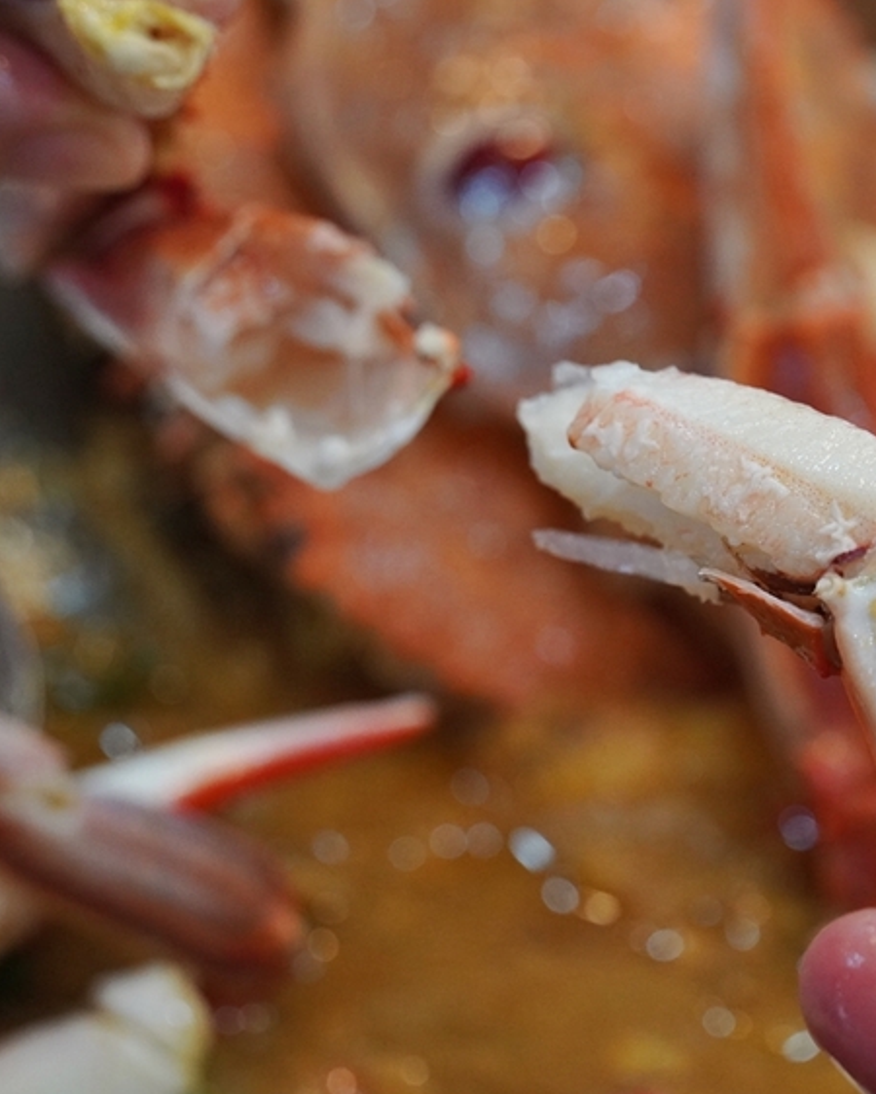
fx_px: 5927
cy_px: 549
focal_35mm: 183
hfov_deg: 8.4
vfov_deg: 10.5
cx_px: 748
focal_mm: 86
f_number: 5.6
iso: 2000
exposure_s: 1/160
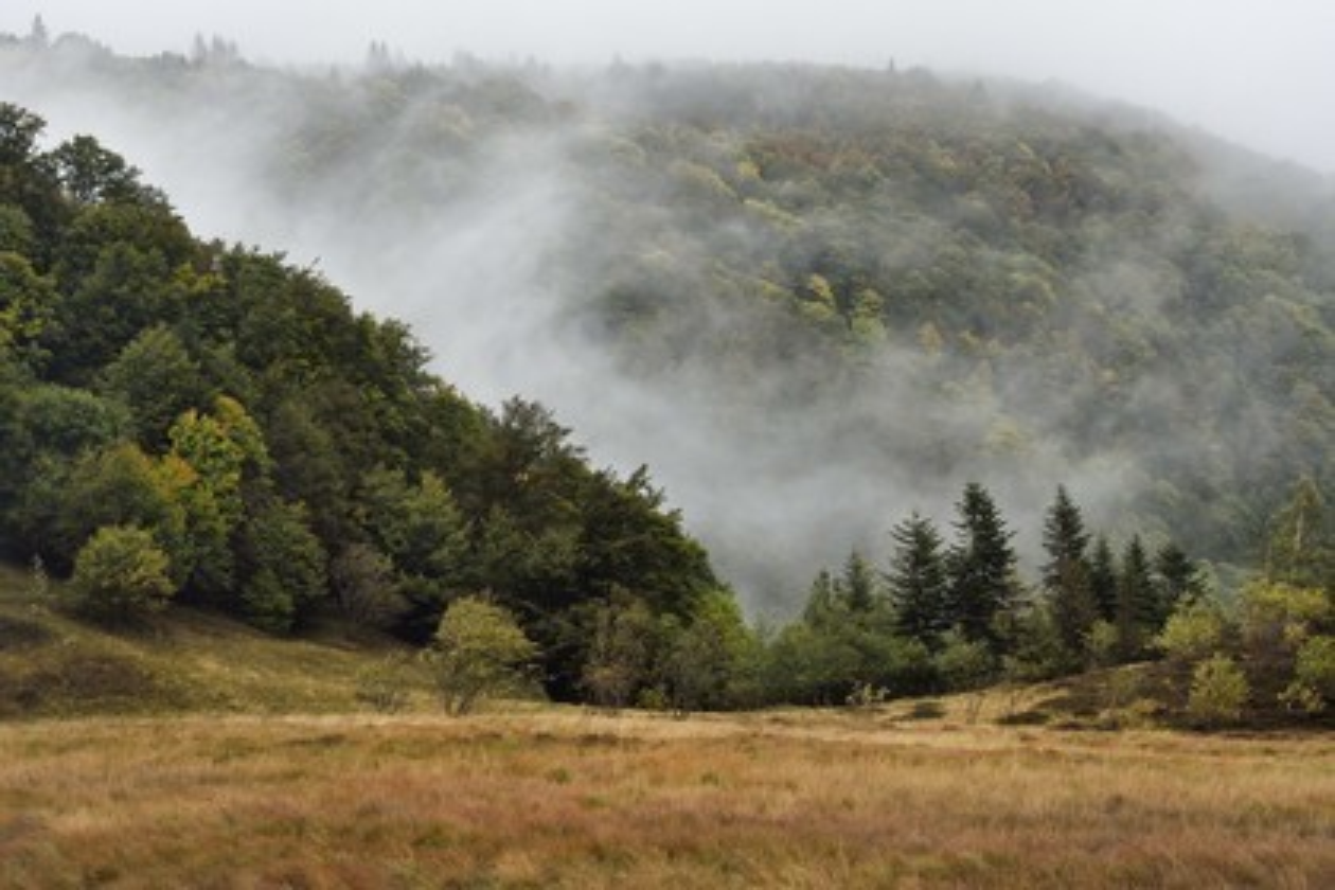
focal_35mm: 70
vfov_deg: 19.5
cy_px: 445
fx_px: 2596
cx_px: 668
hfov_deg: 28.8
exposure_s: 1/200
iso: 800
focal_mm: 70
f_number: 11
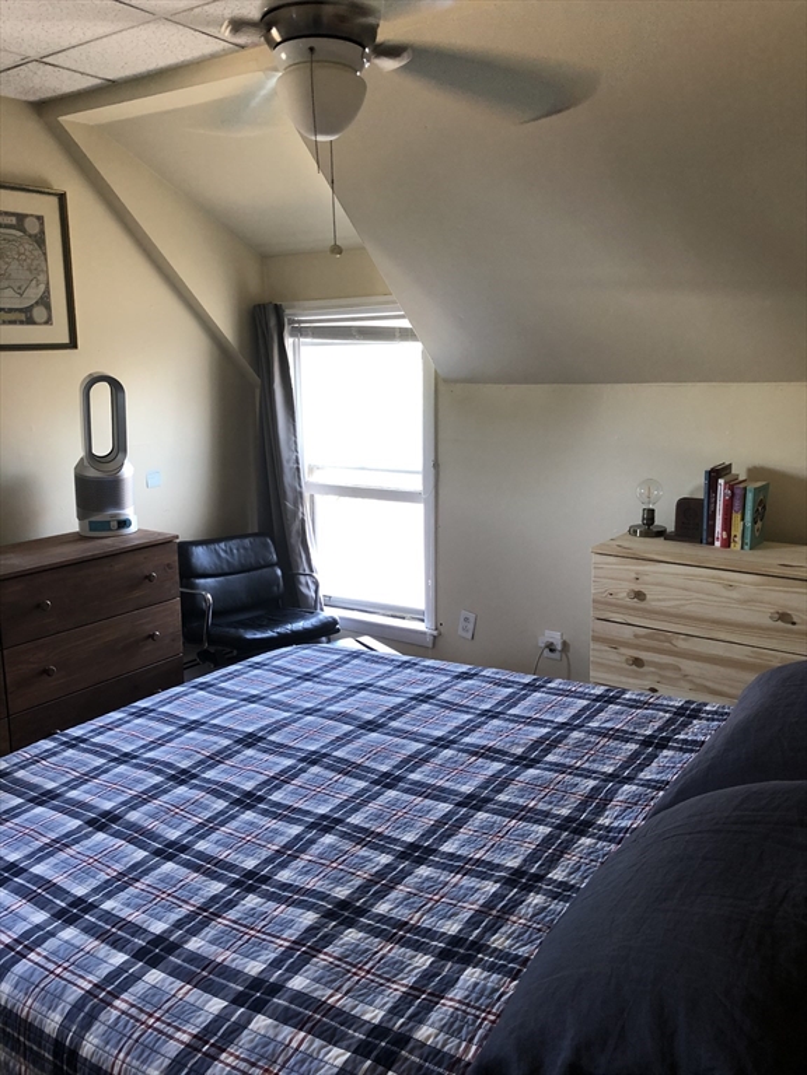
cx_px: 404
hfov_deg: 49.7
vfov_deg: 63.4
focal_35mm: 28
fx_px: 870
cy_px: 538
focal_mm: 4
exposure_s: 1/17
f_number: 1.8
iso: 40
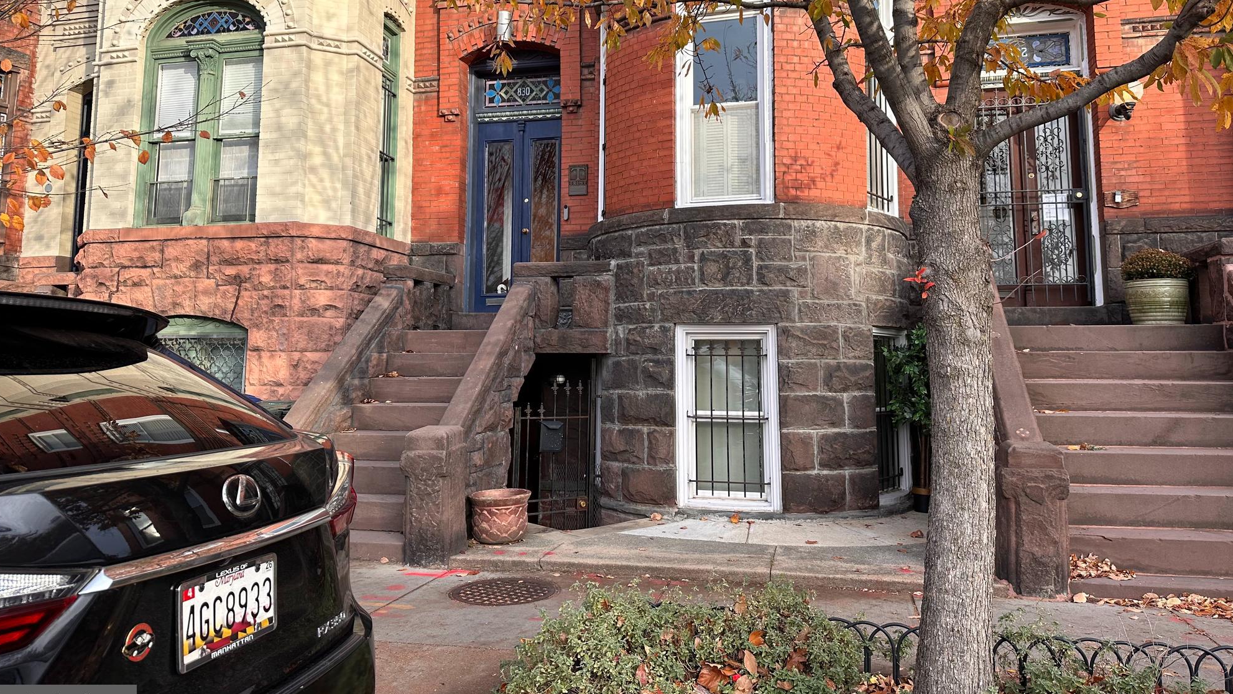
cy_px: 258
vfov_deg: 42.6
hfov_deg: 69.9
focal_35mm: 27
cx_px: 618
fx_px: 883
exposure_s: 1/797
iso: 80
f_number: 1.78
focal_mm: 6.86
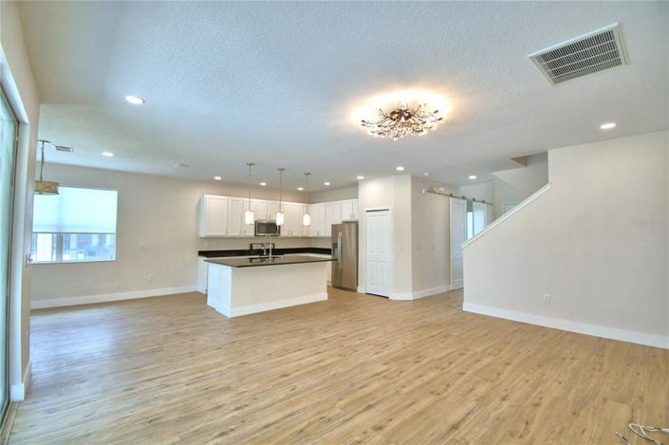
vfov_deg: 77.2
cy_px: 222
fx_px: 279
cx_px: 334
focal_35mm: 15
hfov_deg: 100.4
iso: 200
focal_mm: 10
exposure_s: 1/160
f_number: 4.5
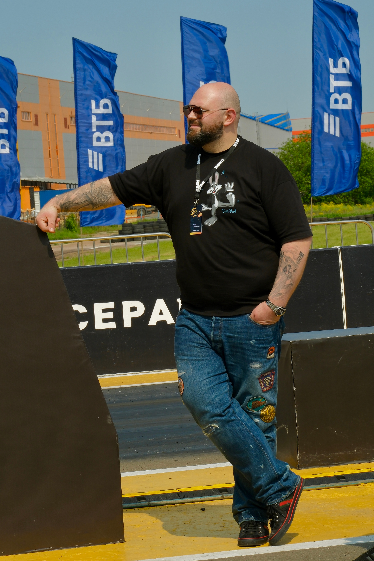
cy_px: 280
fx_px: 2119
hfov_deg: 10.1
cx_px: 187
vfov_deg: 15.1
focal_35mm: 136
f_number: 18
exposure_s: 1/200
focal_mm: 90.9
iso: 160
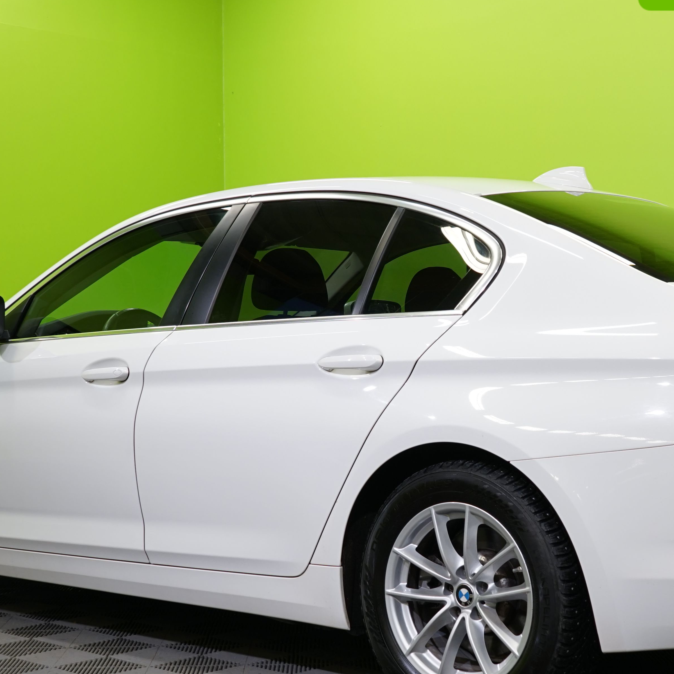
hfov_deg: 25.3
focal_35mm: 68
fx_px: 1498
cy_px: 374
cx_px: 426
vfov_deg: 25.3
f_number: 5.6
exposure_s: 1/30
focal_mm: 32
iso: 400
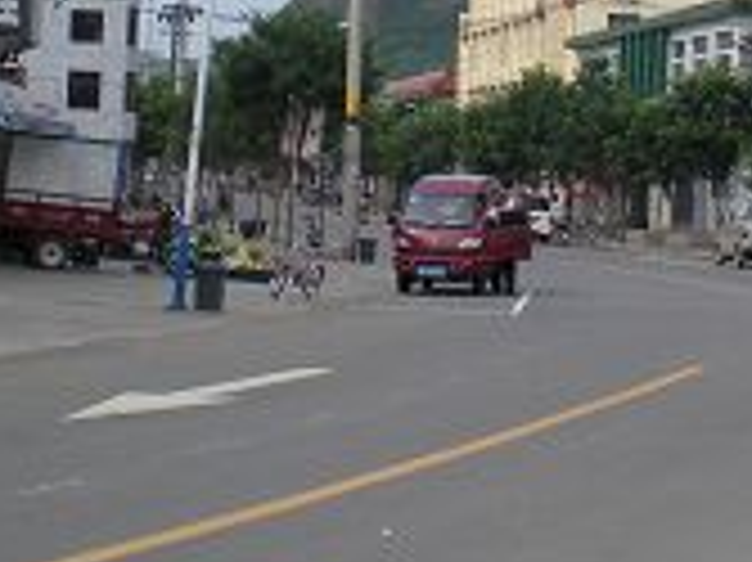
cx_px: 531
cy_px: 38
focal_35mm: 114
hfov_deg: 17.2
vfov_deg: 12.9
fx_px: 2475
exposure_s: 1/392
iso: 64
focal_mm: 6.3
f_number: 4.6
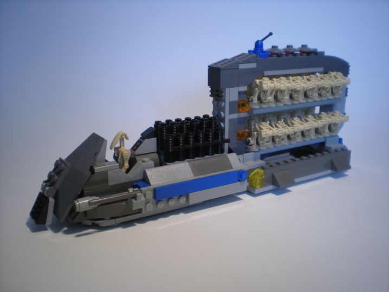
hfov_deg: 49.0
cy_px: 146
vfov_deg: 37.7
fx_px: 427
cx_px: 194
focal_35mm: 38
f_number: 3.1
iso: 64
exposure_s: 1/66
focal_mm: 6.3
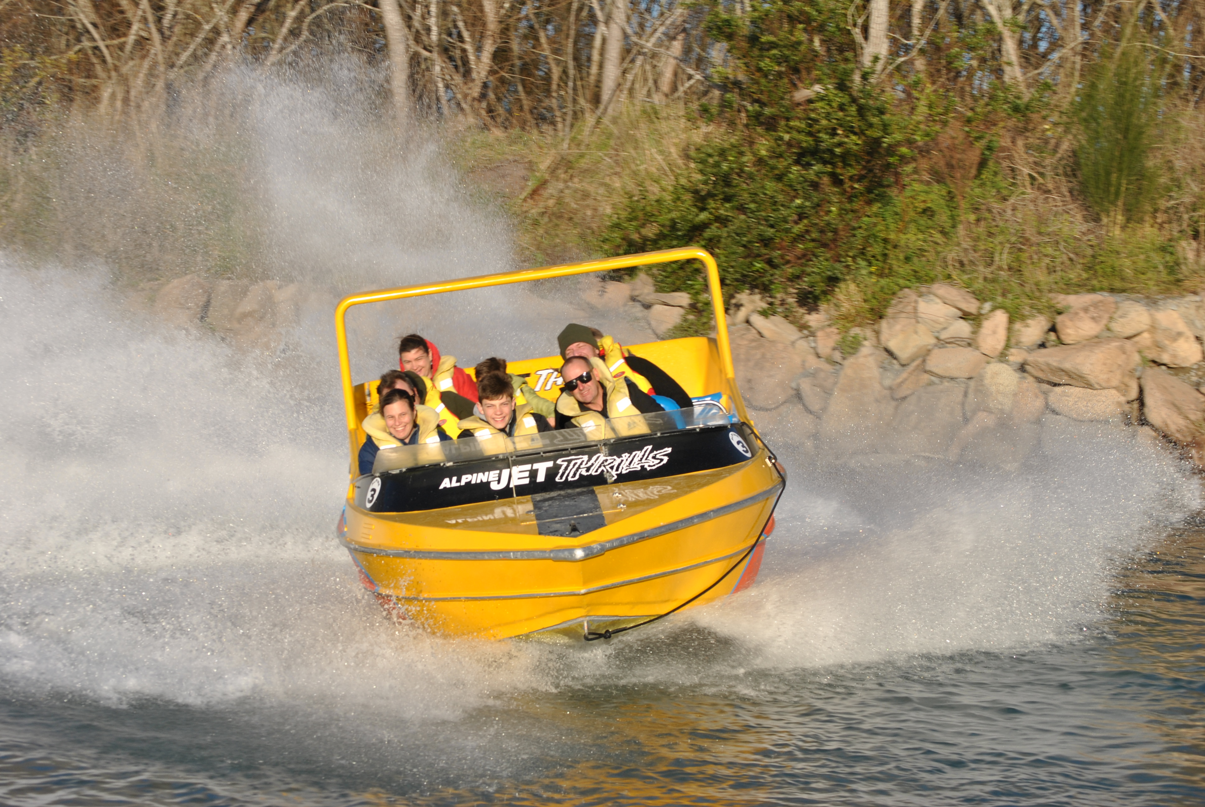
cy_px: 404
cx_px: 602
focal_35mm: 82
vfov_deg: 16.6
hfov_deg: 24.6
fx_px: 2765
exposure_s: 1/250
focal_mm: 55
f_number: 8
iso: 100
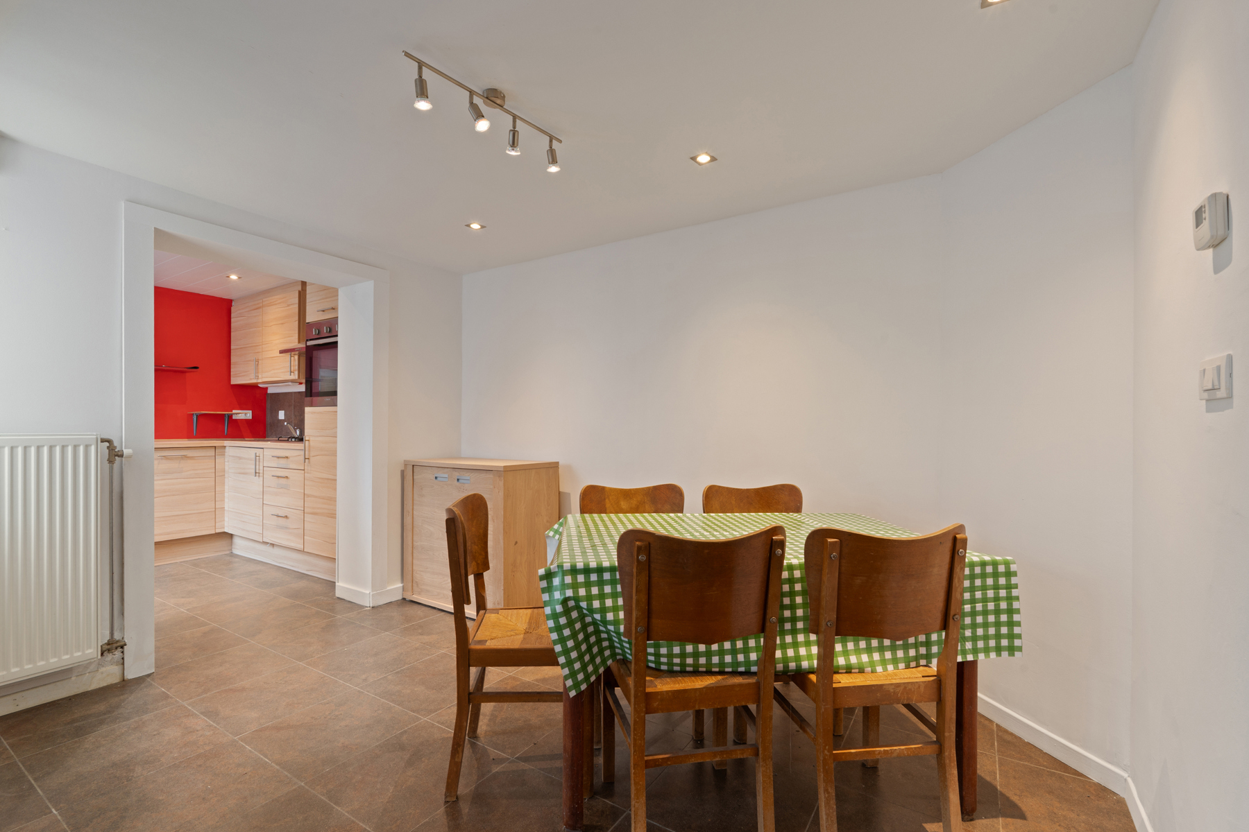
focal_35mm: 16
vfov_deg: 73.7
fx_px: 555
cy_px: 416
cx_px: 624
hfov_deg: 96.7
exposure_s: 2.5
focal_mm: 16
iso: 200
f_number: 11
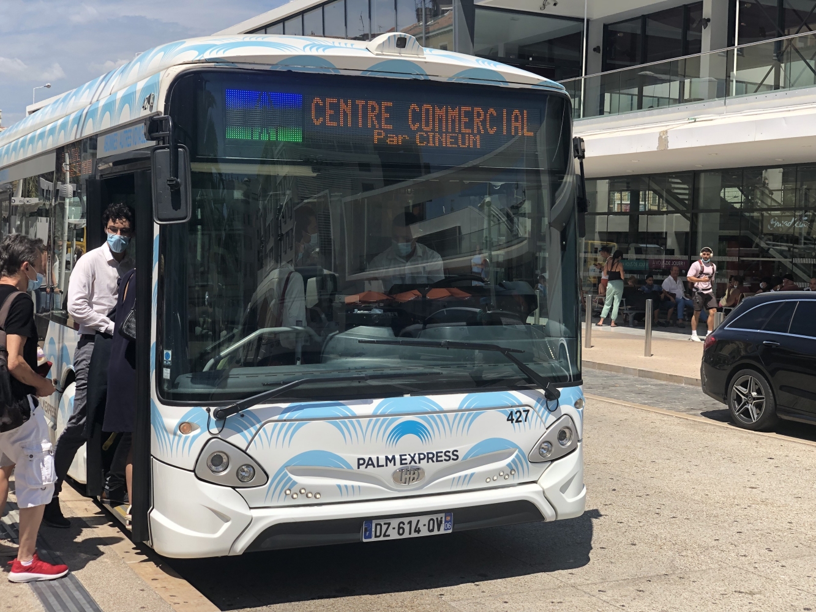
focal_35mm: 52
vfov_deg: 28.0
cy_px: 306
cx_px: 408
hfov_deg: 36.8
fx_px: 1226
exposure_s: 1/1230
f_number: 2.4
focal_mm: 6
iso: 16
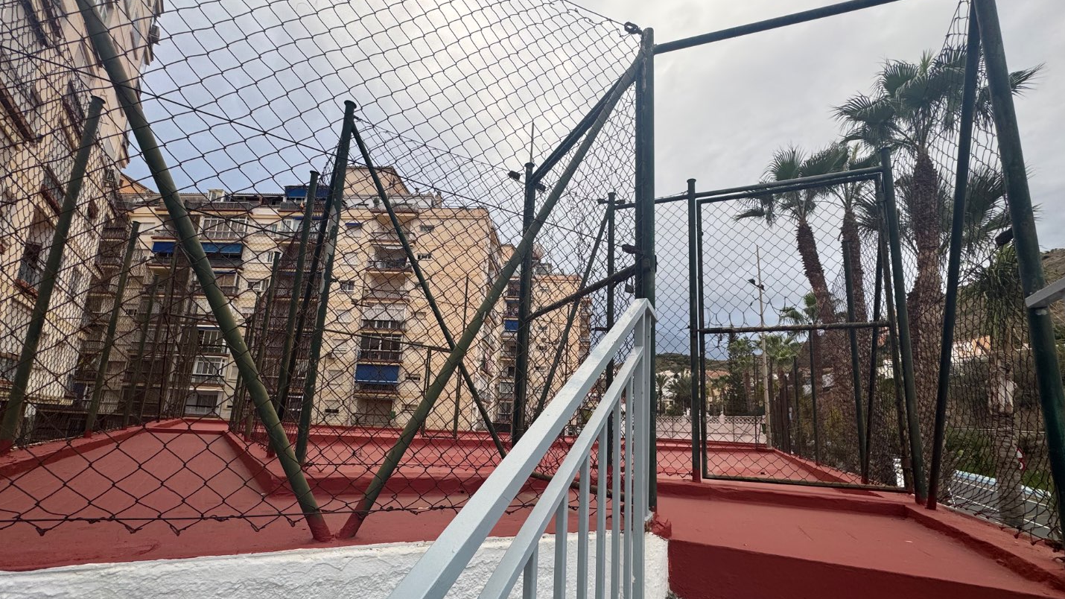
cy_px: 353
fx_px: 452
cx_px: 535
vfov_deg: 66.6
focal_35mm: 16
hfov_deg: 99.4
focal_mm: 2.22
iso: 40
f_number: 2.2
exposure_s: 1/223
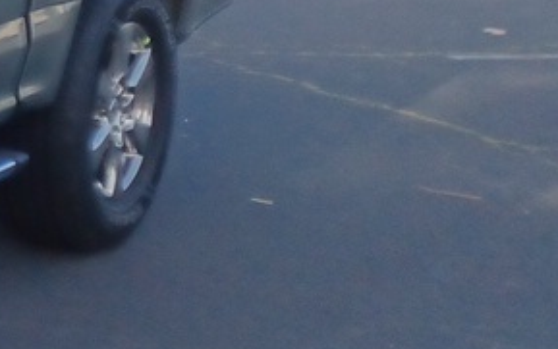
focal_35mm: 132
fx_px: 2009
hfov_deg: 12.5
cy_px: 54
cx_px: -770
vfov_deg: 9.9
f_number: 1.8
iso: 33
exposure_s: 1/250
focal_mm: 4.6
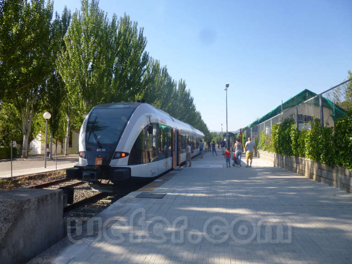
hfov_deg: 69.4
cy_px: 132
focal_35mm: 25
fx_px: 254
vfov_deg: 54.9
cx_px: 176
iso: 100
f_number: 3.1
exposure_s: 1/500
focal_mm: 4.5
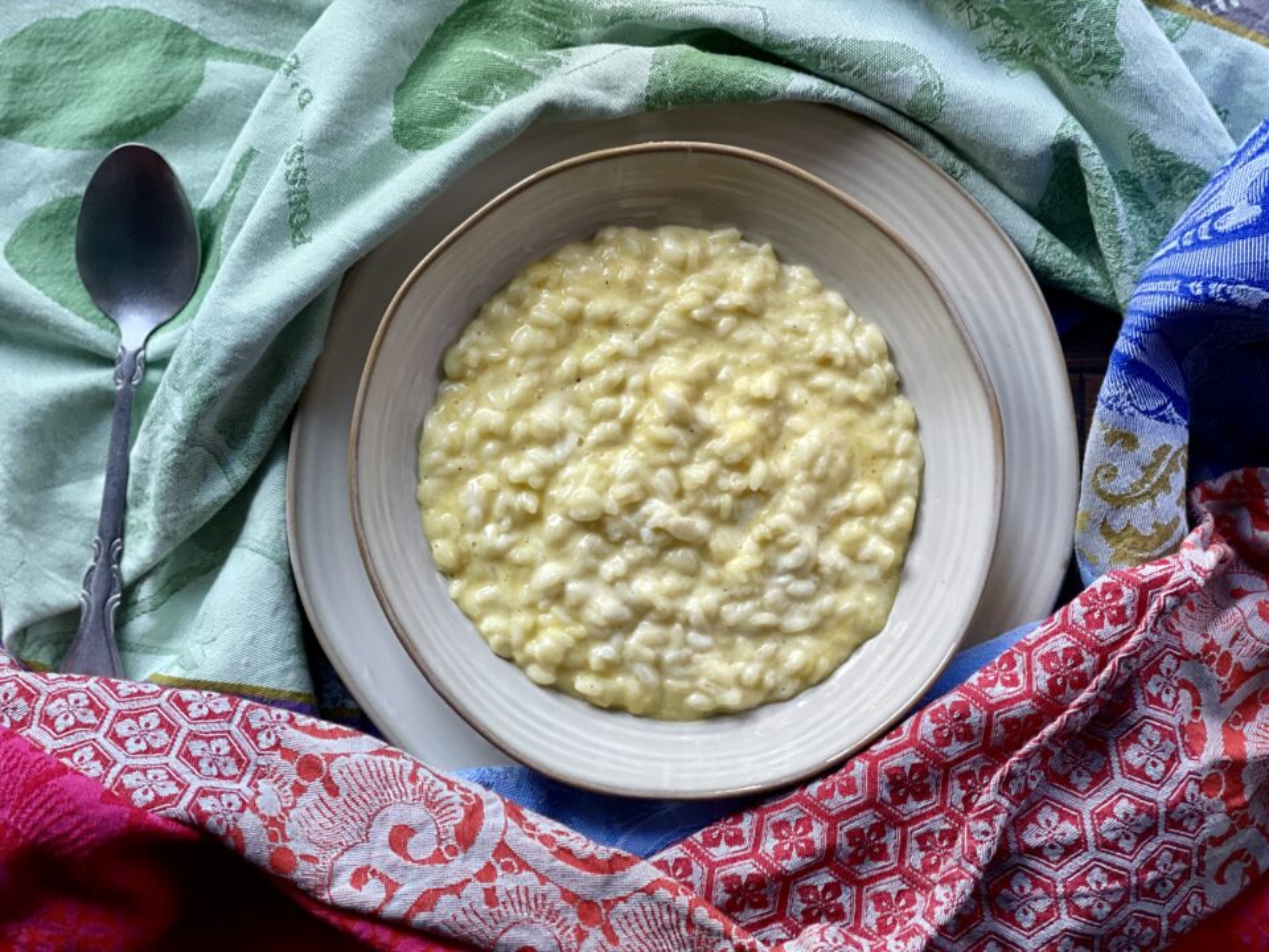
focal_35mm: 64
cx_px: 634
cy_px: 476
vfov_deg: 22.9
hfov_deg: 30.3
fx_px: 2346
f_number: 2.2
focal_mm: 7.5
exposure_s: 1/121
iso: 200
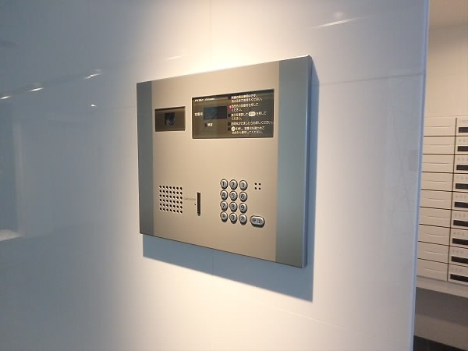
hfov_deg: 79.0
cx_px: 234
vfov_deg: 63.4
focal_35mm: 21
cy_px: 176
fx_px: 284
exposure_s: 1/80
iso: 800
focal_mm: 3.7
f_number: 3.5
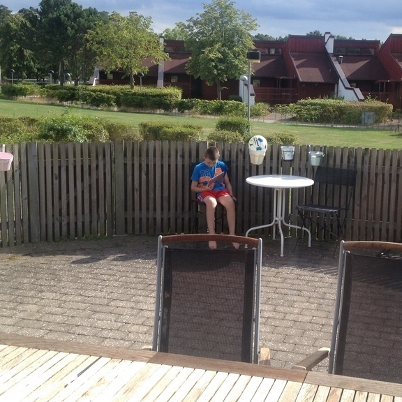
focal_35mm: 55
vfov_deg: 31.1
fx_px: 723
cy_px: 185
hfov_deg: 30.8
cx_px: 279
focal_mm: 4.28
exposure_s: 1/581
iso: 50
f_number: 2.4
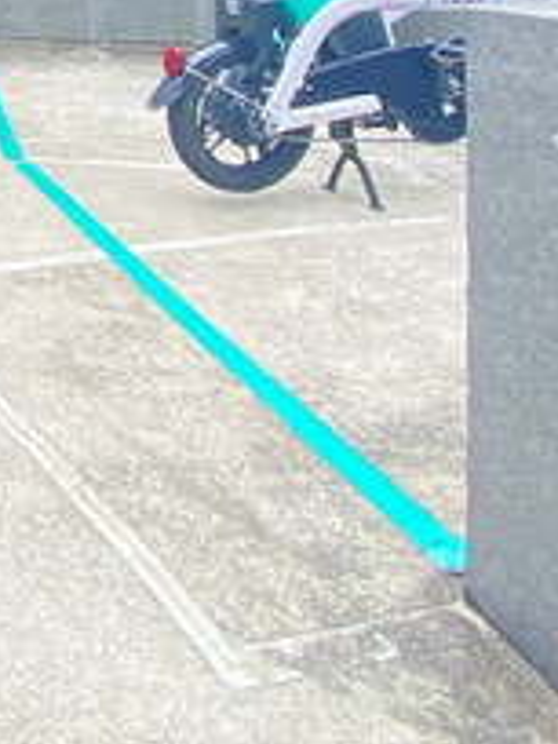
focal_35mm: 51
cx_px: -441
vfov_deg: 31.3
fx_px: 1096
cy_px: -157
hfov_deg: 20.4
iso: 50
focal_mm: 1.54
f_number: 2.4
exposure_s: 1/122
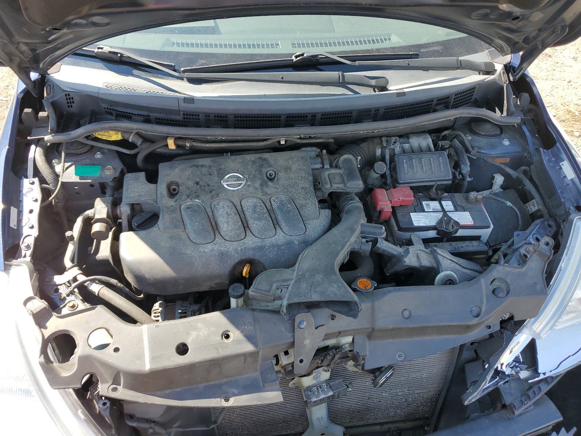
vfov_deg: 53.1
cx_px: 290
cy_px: 218
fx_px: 436
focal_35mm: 26
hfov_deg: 67.3
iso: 50
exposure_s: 1/526
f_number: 1.5
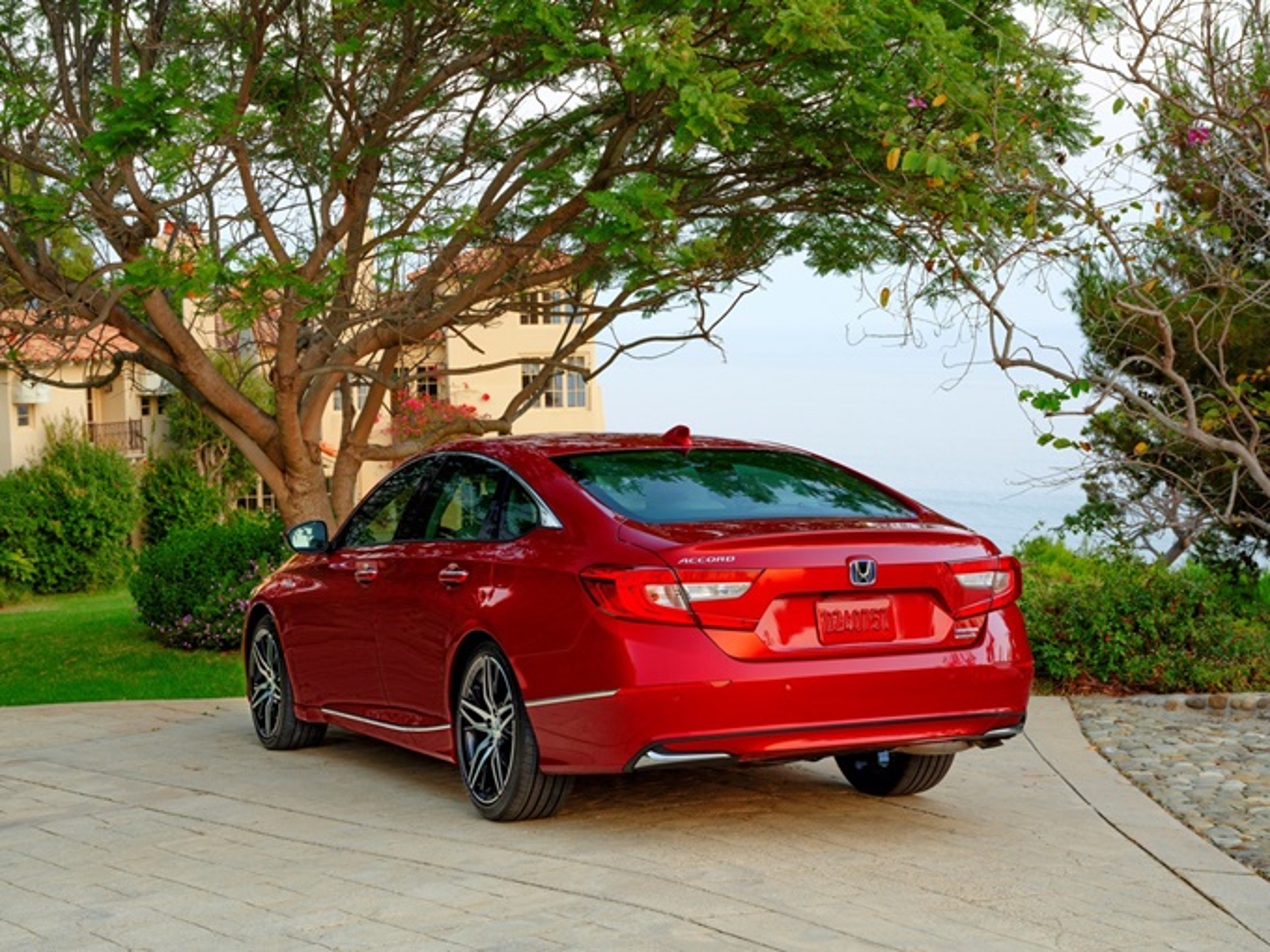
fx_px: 1871
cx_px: 635
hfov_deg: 37.5
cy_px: 476
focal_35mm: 51
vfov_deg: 28.6
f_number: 11
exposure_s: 1/3
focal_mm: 64
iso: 400
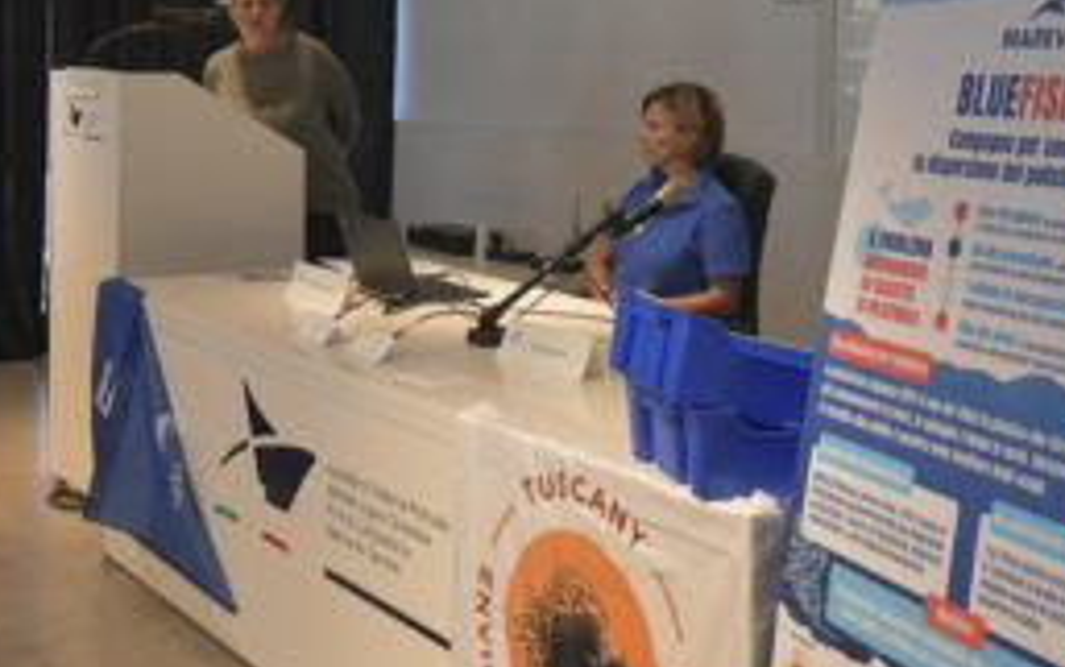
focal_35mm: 57
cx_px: 381
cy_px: 21
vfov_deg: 22.0
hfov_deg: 35.4
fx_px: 1655
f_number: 5.6
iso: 2000
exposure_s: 1/200
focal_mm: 24
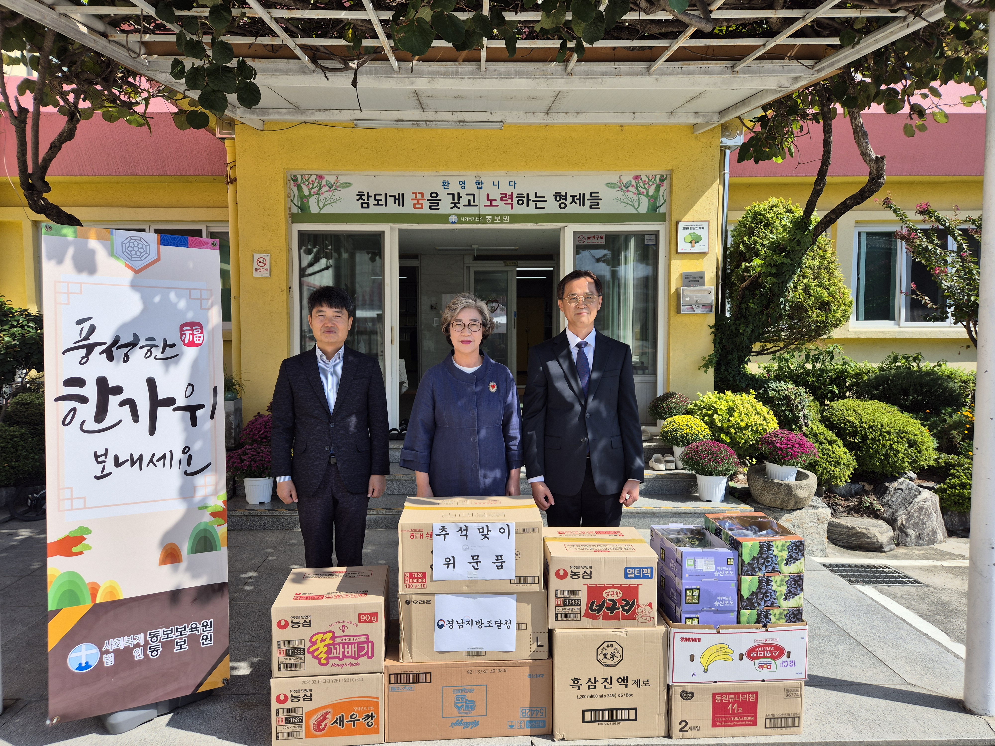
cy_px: 373
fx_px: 661
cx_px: 498
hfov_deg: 73.9
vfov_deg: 58.9
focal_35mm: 23
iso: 25
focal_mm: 5.4
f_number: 1.8
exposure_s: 1/1456
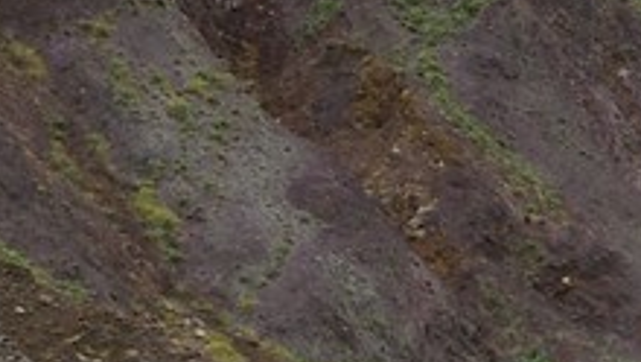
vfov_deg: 6.3
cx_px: 2124
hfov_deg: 8.8
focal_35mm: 183
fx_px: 3112
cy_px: 955
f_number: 11
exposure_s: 1/125
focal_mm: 24
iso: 200
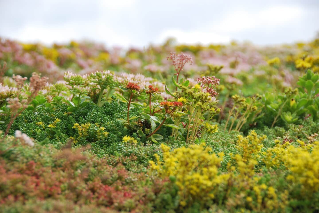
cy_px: 106
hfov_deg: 16.7
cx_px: 160
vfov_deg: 11.1
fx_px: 1090
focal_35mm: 123
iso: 125
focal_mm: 82
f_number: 5.6
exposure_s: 1/500
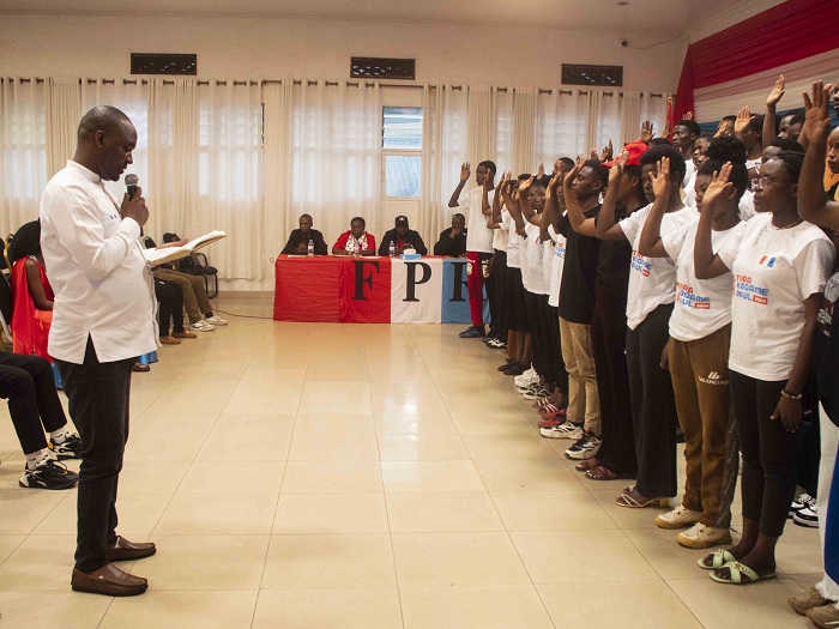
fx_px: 824
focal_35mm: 34
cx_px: 420
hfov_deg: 54.0
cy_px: 314
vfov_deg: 41.8
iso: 1250
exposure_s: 1/50
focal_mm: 17
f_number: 2.8
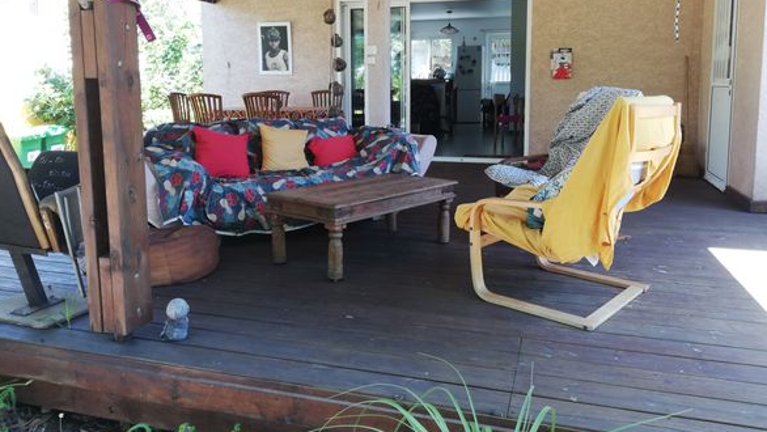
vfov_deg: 39.8
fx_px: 590
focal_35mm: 29
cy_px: 153
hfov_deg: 66.1
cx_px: 386
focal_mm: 3.81
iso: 50
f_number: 2.2
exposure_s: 1/50
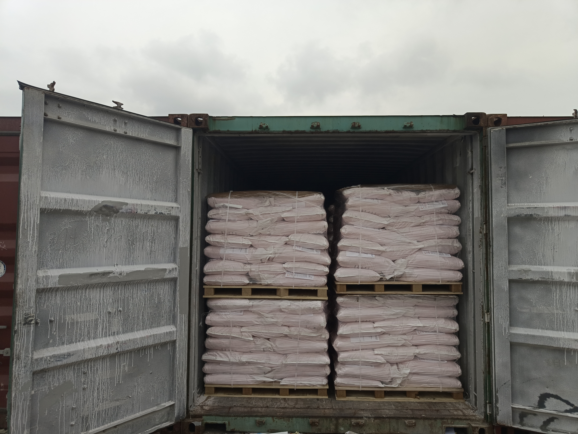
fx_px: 384
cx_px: 289
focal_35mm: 23
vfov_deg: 58.9
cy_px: 217
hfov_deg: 73.9
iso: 100
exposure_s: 1/201
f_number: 1.88
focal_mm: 5.59
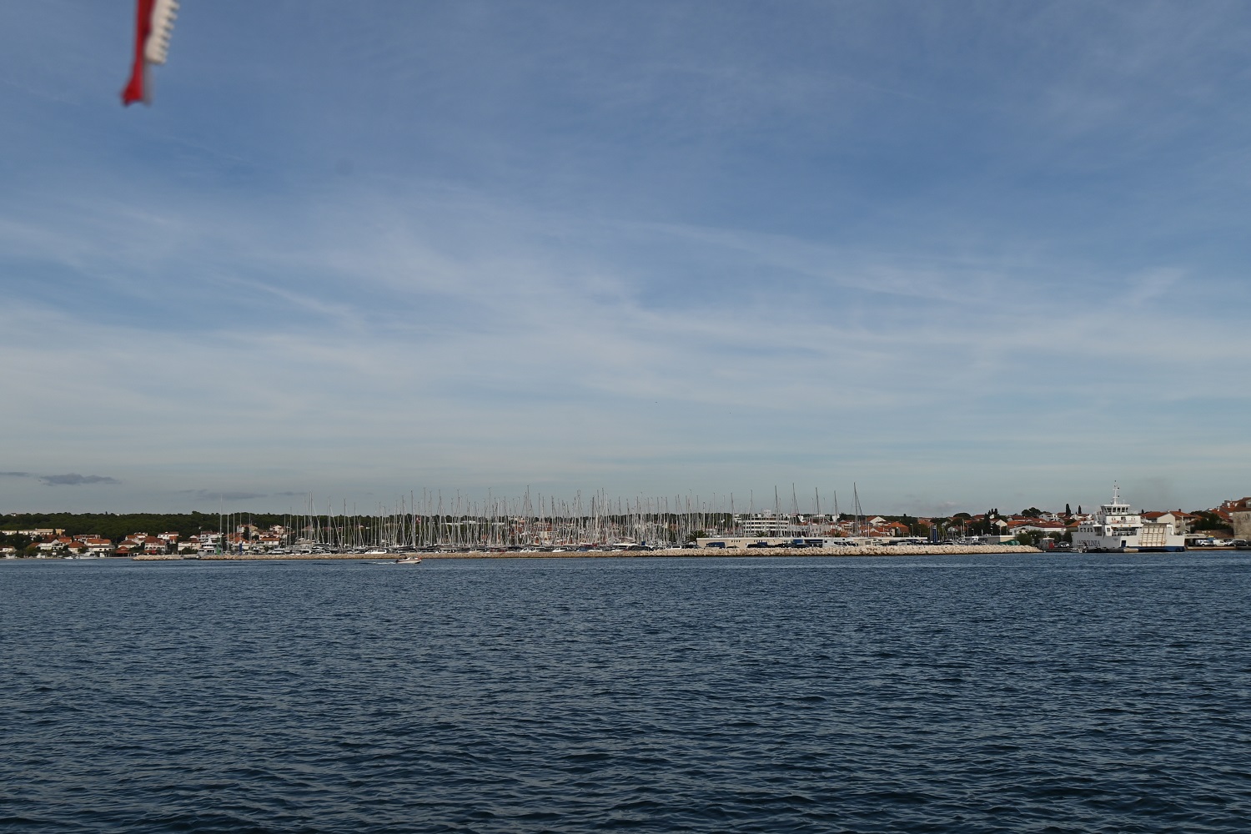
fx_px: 1251
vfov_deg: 36.9
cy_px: 417
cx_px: 626
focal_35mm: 36
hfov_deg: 53.1
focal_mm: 24
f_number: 7.1
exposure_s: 1/400
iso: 100
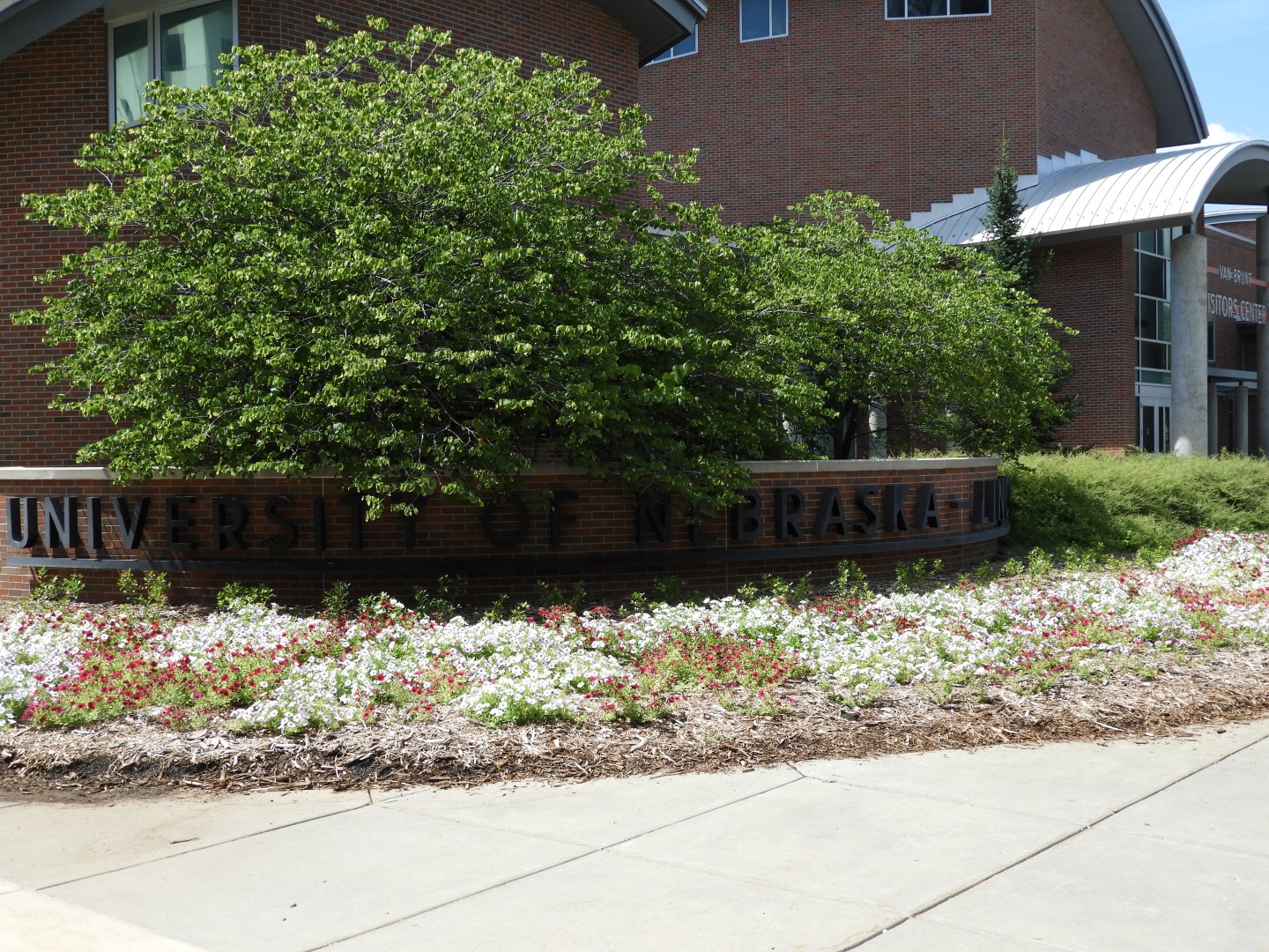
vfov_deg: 36.0
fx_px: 1466
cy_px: 476
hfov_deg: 46.8
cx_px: 634
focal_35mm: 40
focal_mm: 7.2
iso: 100
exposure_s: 1/640
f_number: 3.8
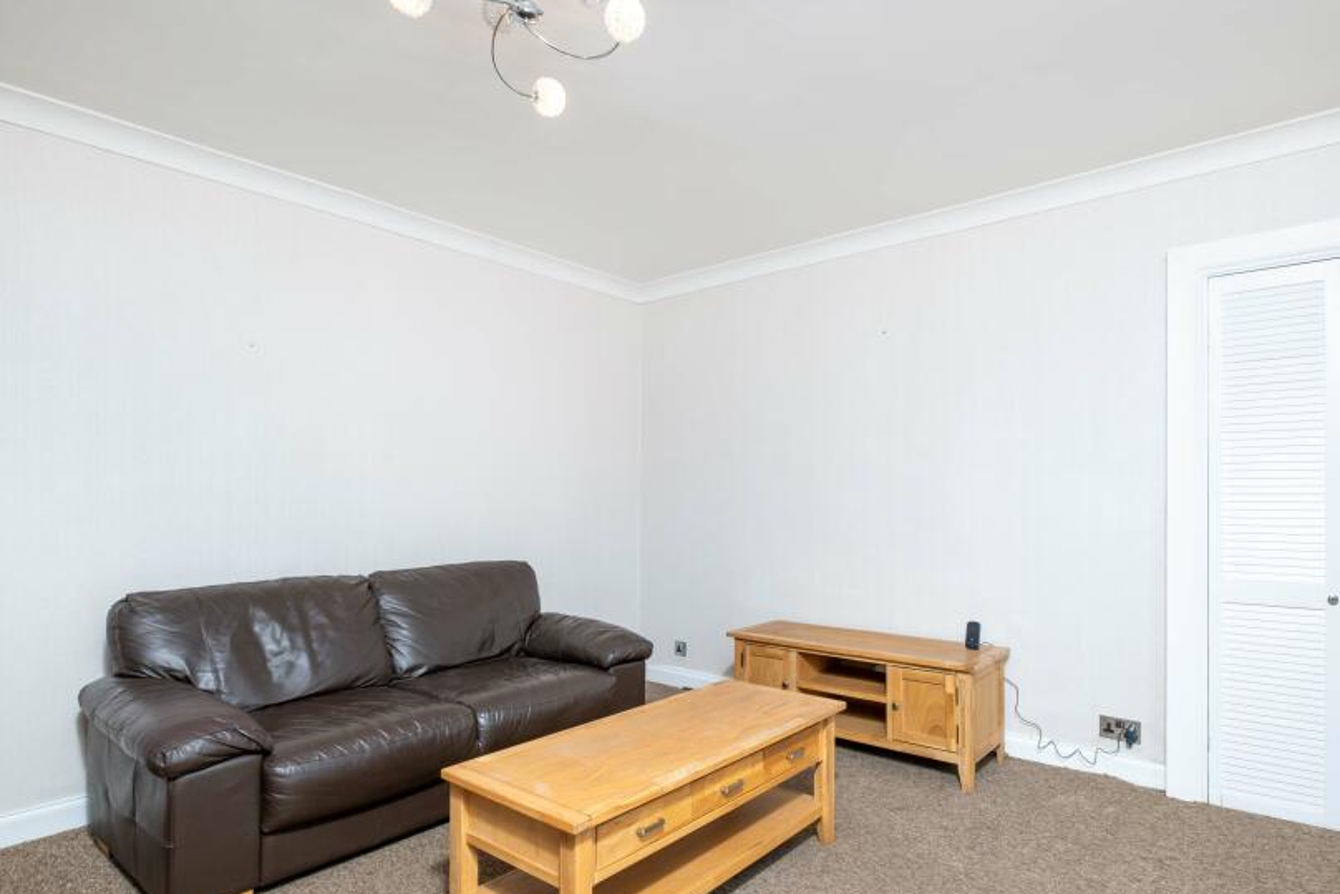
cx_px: 703
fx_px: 707
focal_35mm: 19
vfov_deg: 64.4
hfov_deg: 86.8
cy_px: 500
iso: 200
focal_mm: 10
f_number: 7.1
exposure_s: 1/80
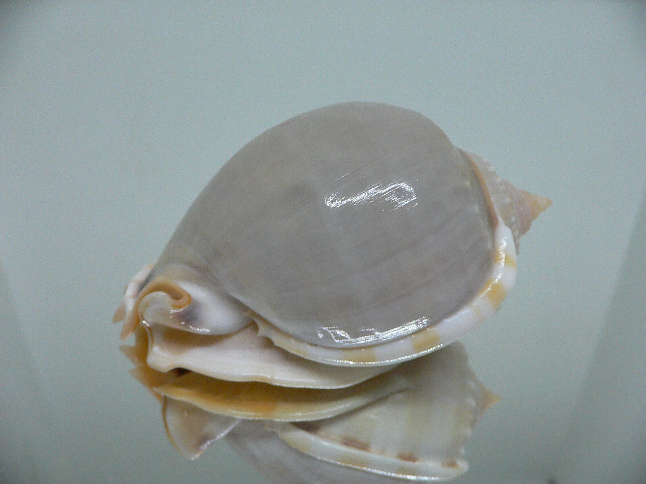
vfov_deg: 40.7
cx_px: 323
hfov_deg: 52.6
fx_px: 653
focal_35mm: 35
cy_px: 242
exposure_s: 1/60
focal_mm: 4.6
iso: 200
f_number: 2.8
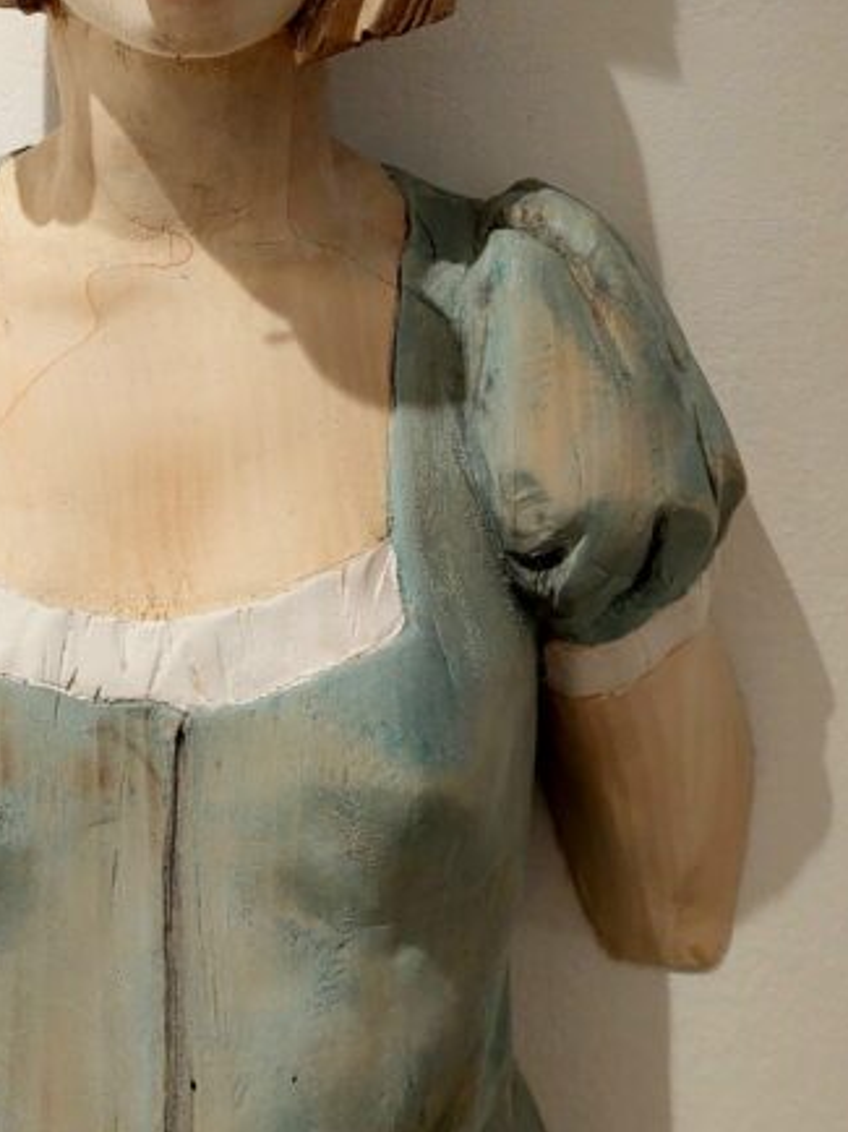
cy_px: 344
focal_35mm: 59
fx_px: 1929
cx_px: 235
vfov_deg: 32.3
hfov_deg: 24.6
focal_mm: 5.23
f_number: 1.8
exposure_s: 1/100
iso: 64
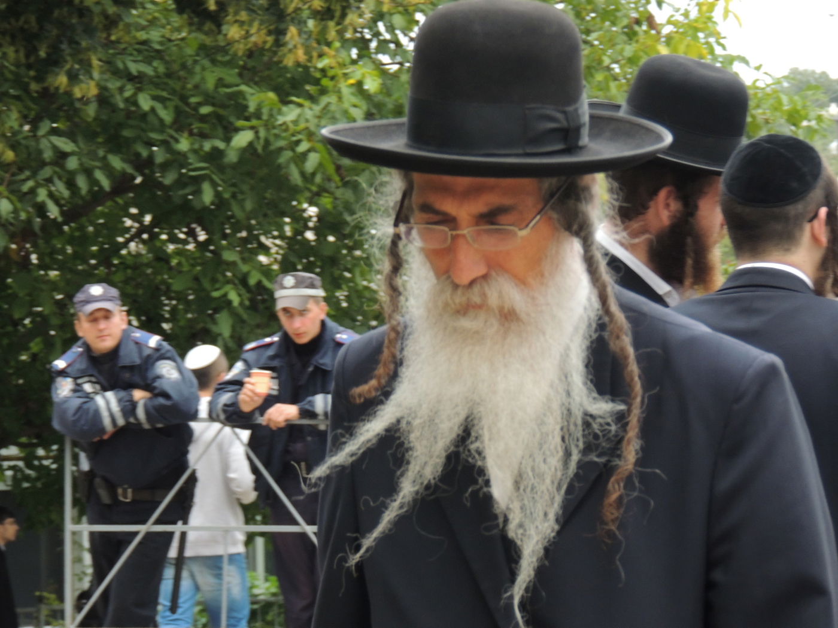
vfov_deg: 7.4
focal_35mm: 200
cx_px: 419
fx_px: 4842
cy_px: 314
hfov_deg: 9.9
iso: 400
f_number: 4.6
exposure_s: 1/125
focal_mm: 35.6
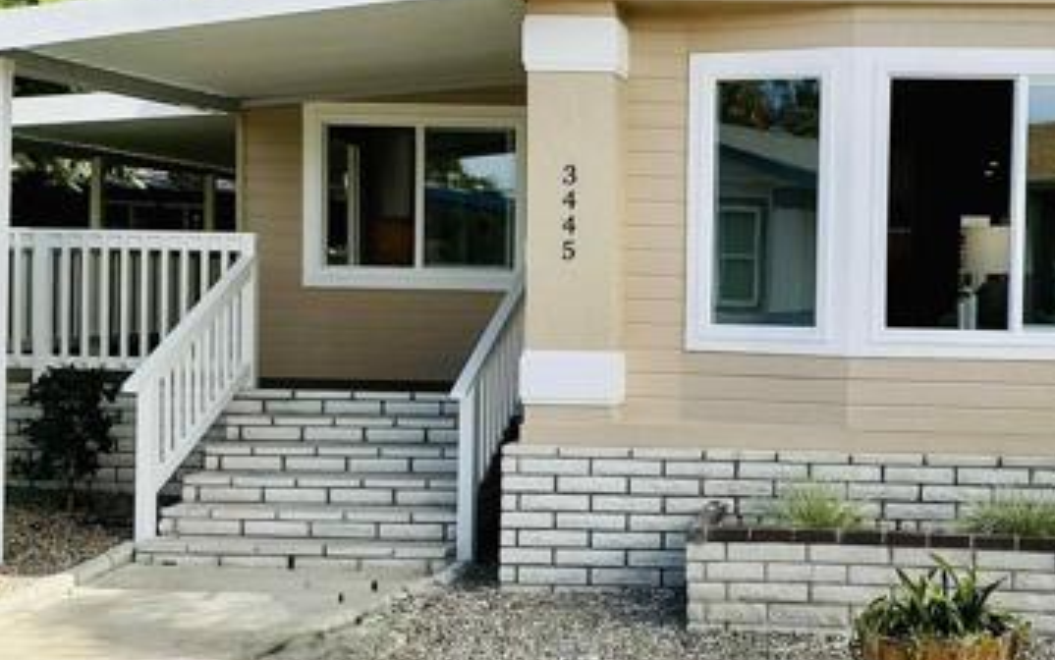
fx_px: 1524
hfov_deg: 36.9
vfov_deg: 24.4
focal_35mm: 53
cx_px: 840
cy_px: 330
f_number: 1.8
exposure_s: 1/1250
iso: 25
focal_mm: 3
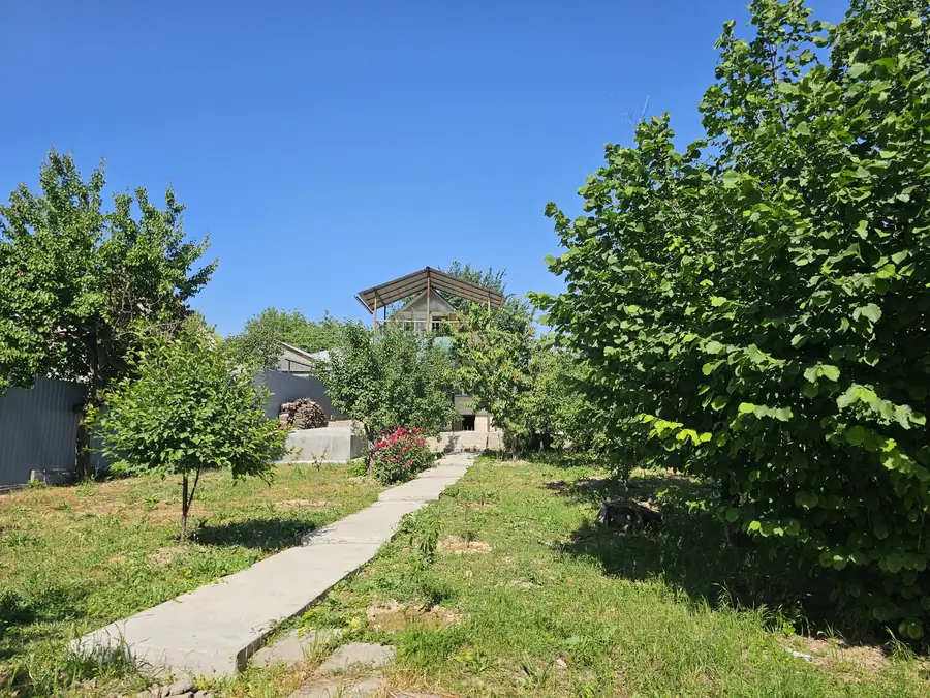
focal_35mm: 23
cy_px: 349
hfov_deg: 73.9
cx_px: 465
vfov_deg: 58.9
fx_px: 618
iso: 10
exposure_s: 1/850
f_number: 1.7
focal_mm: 6.3
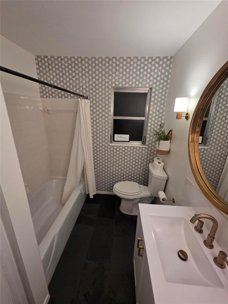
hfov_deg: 89.9
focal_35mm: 13
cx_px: 114
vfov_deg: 106.2
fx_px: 114
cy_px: 152
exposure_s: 1/120
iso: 200
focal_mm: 2.2
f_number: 1.9
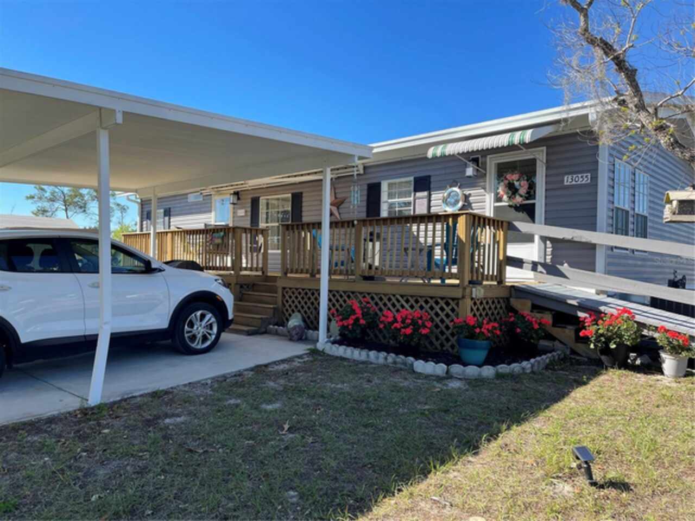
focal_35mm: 25
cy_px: 260
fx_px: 502
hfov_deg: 69.4
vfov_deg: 54.9
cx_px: 348
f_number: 1.6
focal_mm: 5.1
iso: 32
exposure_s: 1/1513
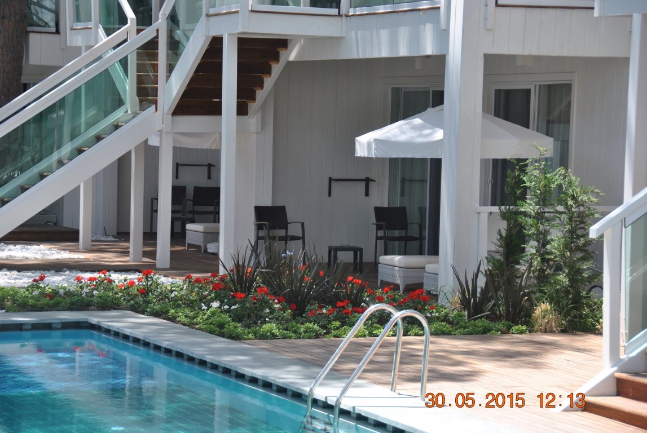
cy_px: 216
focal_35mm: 105
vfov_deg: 13.1
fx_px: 1889
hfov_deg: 19.4
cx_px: 324
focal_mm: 70
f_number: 5
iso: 200
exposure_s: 1/400
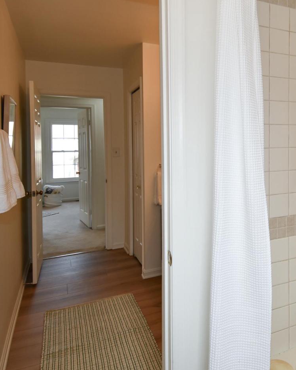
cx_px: 206
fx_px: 285
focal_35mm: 26
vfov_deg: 66.0
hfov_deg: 53.4
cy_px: 182
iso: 200
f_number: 5
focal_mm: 12
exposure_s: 1/100
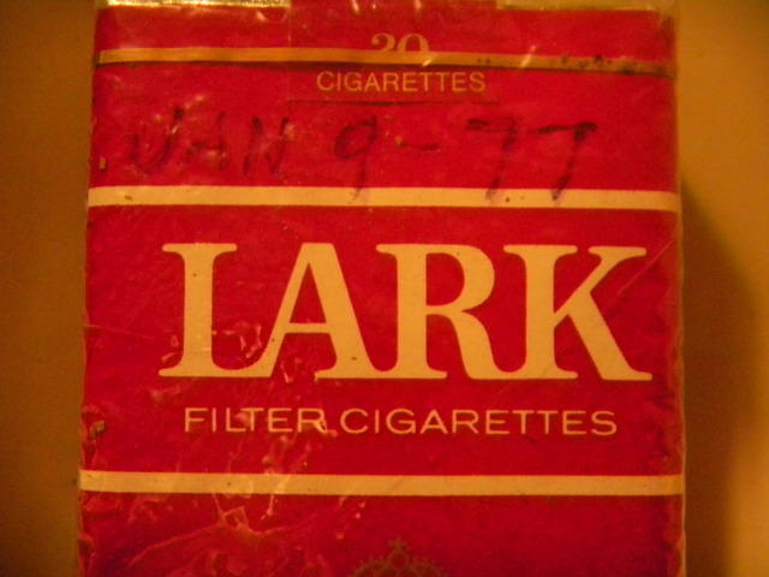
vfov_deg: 31.5
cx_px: 384
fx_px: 1022
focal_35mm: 46
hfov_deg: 41.2
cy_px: 288
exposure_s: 1/21
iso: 800
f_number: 4.1
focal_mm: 8.3
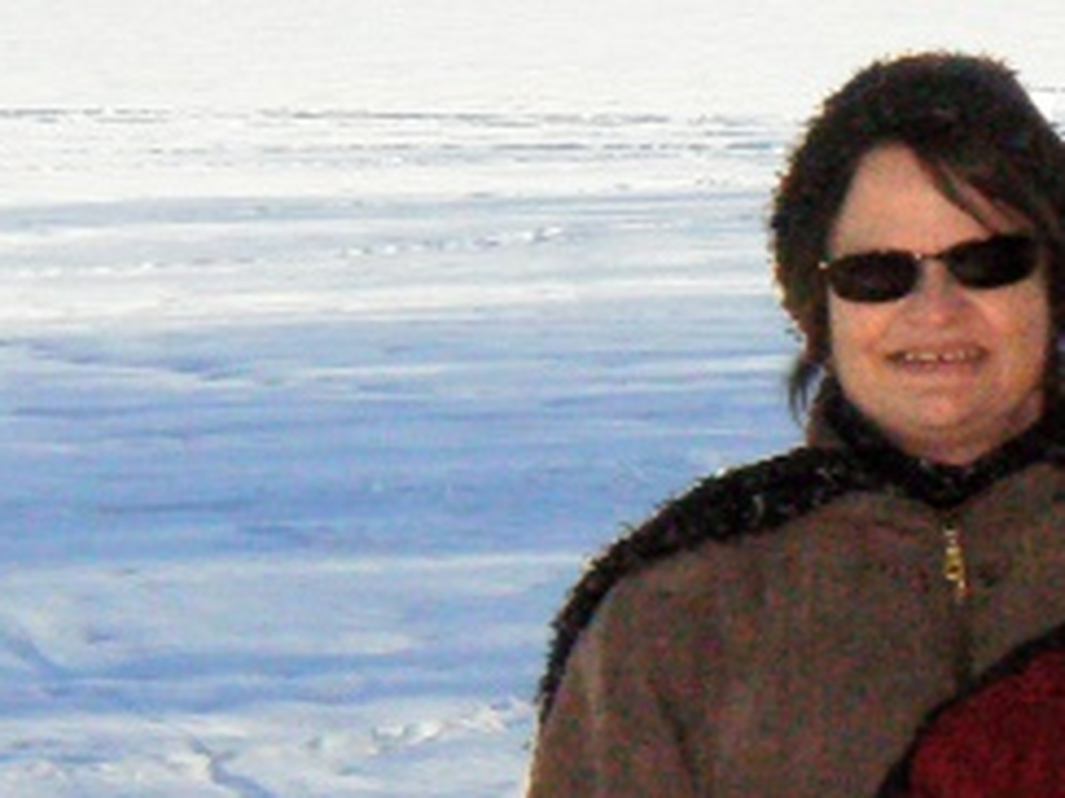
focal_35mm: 234
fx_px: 7196
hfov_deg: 8.4
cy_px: 474
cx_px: 1245
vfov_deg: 6.3
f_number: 8
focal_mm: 11.8
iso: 400
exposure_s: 1/1600
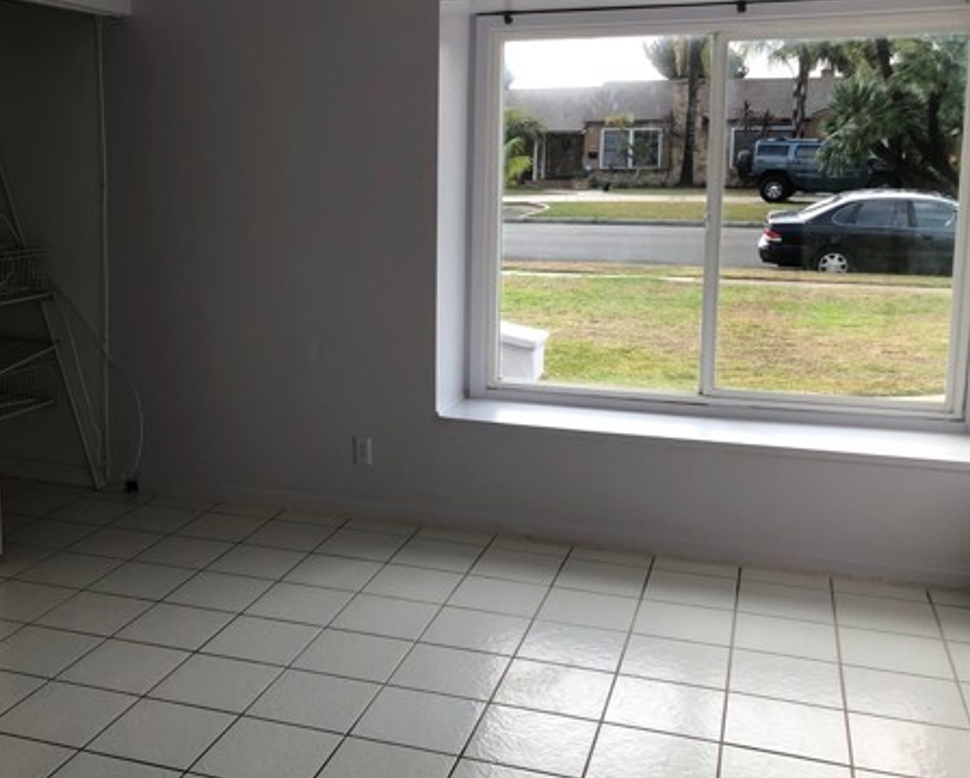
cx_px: 349
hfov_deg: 46.3
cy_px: 325
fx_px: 1120
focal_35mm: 39
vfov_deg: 38.2
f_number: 1.8
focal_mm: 3.99
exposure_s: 1/206
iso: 20
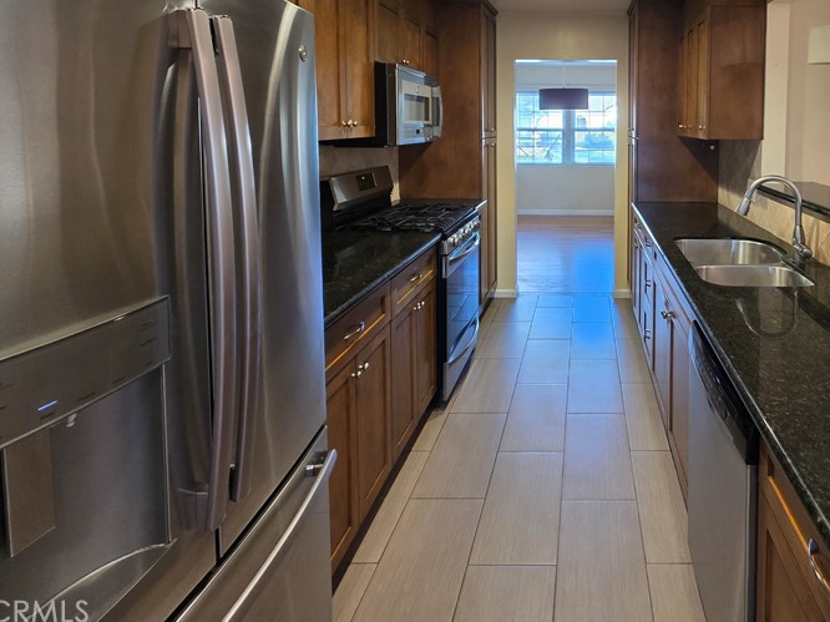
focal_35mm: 20
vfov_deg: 62.0
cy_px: 151
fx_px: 479
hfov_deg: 77.6
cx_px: 587
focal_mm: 2.2
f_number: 1.9
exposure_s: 1/60
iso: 400
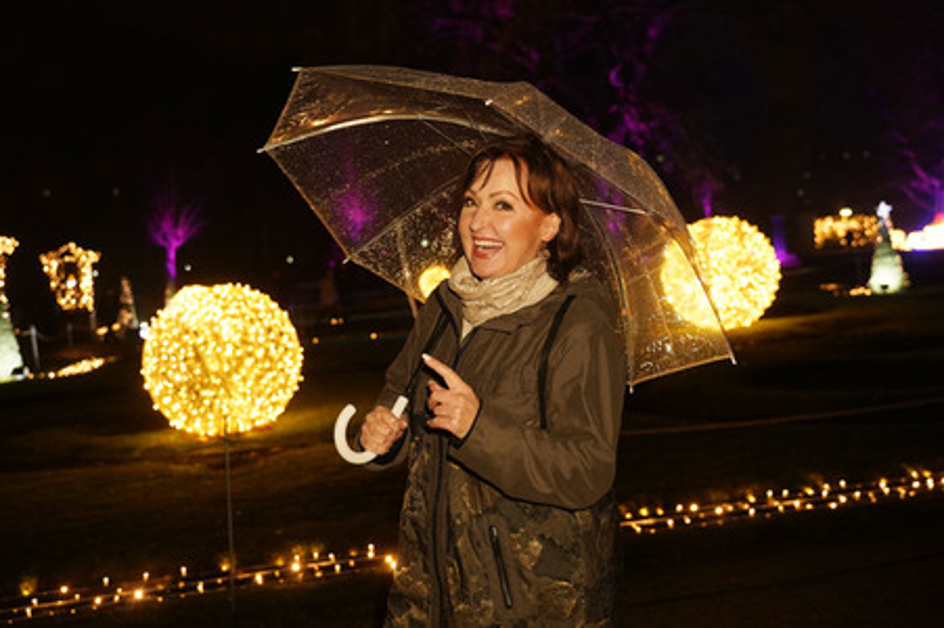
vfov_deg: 41.1
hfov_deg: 58.8
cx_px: 472
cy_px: 314
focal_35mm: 32
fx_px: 838
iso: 1600
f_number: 2.8
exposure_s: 1/60
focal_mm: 32
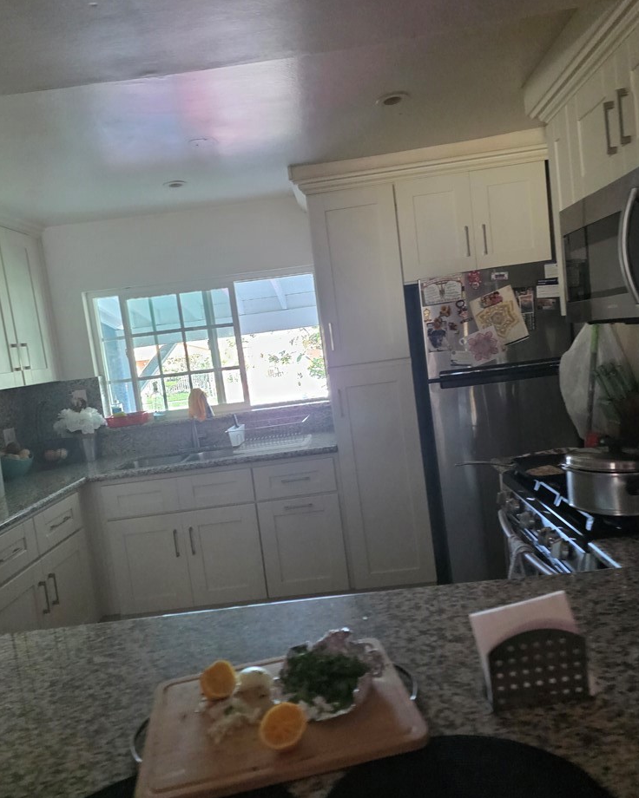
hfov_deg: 56.8
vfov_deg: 68.1
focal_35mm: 25
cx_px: 316
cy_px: 385
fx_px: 591
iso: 800
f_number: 1.7
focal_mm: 6.3
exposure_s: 1/120
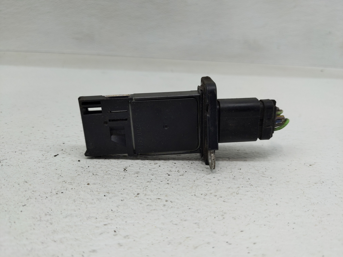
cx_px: 172
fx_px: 248
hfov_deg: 69.4
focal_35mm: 25
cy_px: 128
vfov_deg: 54.9
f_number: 1.73
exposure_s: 1/120
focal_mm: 4.38
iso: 65
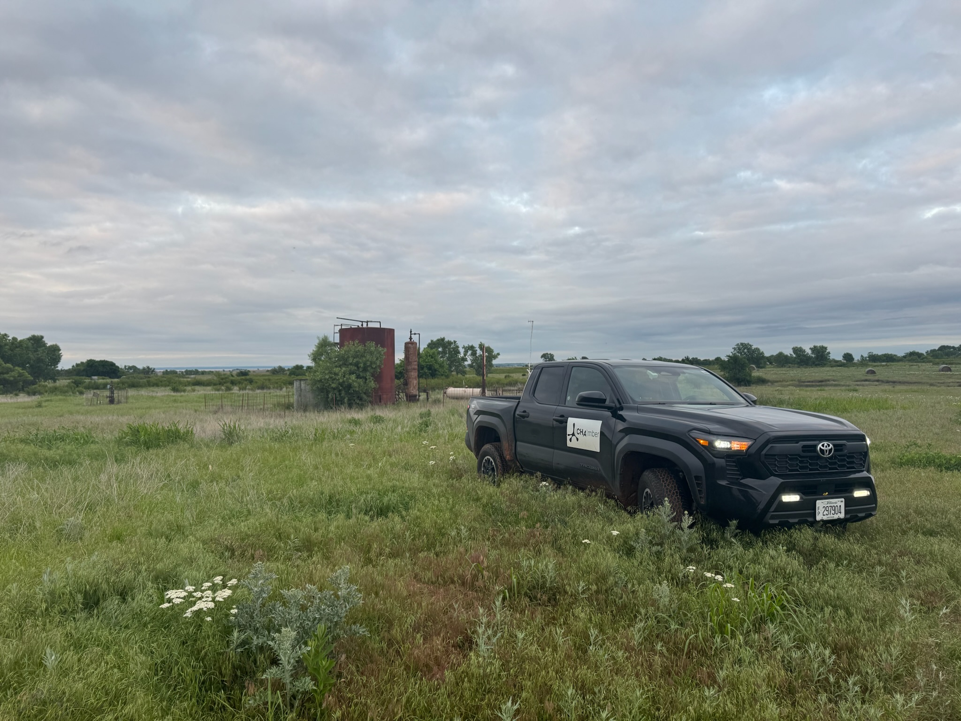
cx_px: 480
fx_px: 666
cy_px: 360
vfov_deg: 56.8
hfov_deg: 71.6
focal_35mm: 24
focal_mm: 6.76
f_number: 1.78
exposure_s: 1/213
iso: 64
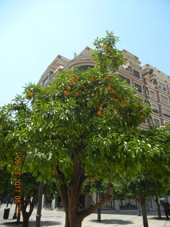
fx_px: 196
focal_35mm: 30
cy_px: 114
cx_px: 85
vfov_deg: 60.0
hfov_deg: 46.8
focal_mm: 5.4
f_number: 7
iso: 160
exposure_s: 1/247
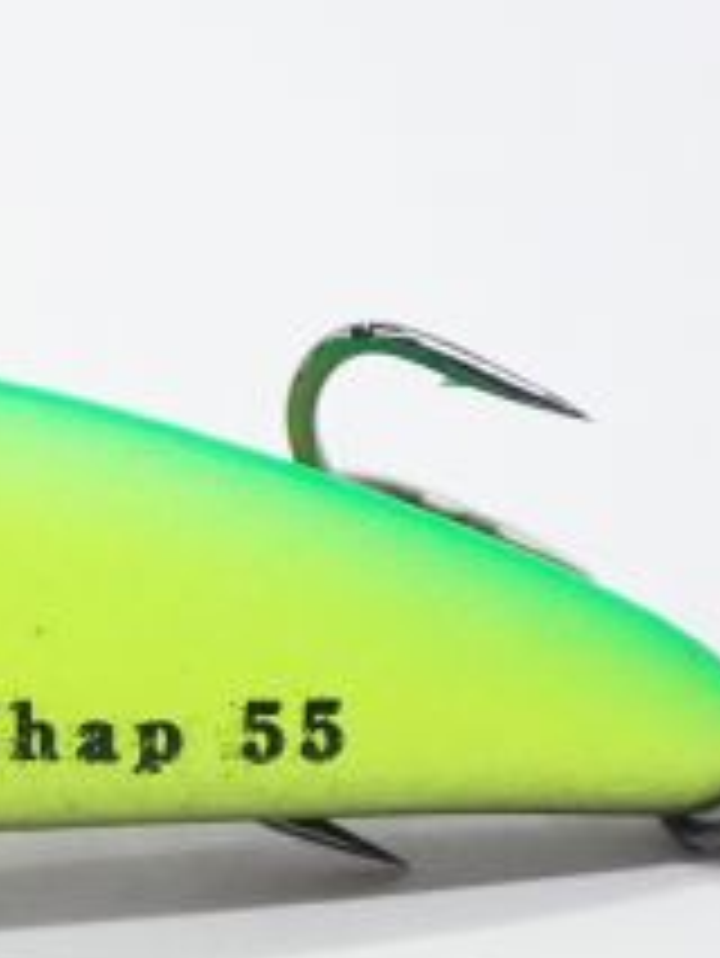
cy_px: 643
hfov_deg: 10.1
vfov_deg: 14.0
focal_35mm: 141
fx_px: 3906
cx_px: -414
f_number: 3.2
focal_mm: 9.01
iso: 200
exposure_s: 1/50
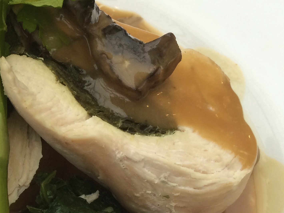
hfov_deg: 26.6
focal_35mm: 69
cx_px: -3
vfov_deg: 21.1
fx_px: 566
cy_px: 159
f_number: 2.2
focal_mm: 4.12
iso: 40
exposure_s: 1/40
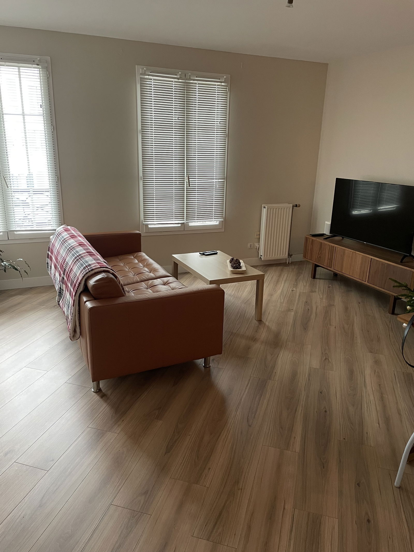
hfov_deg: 53.1
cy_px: 276
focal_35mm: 26
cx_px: 207
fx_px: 415
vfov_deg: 67.3
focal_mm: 4.2
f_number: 1.6
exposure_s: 1/60
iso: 250
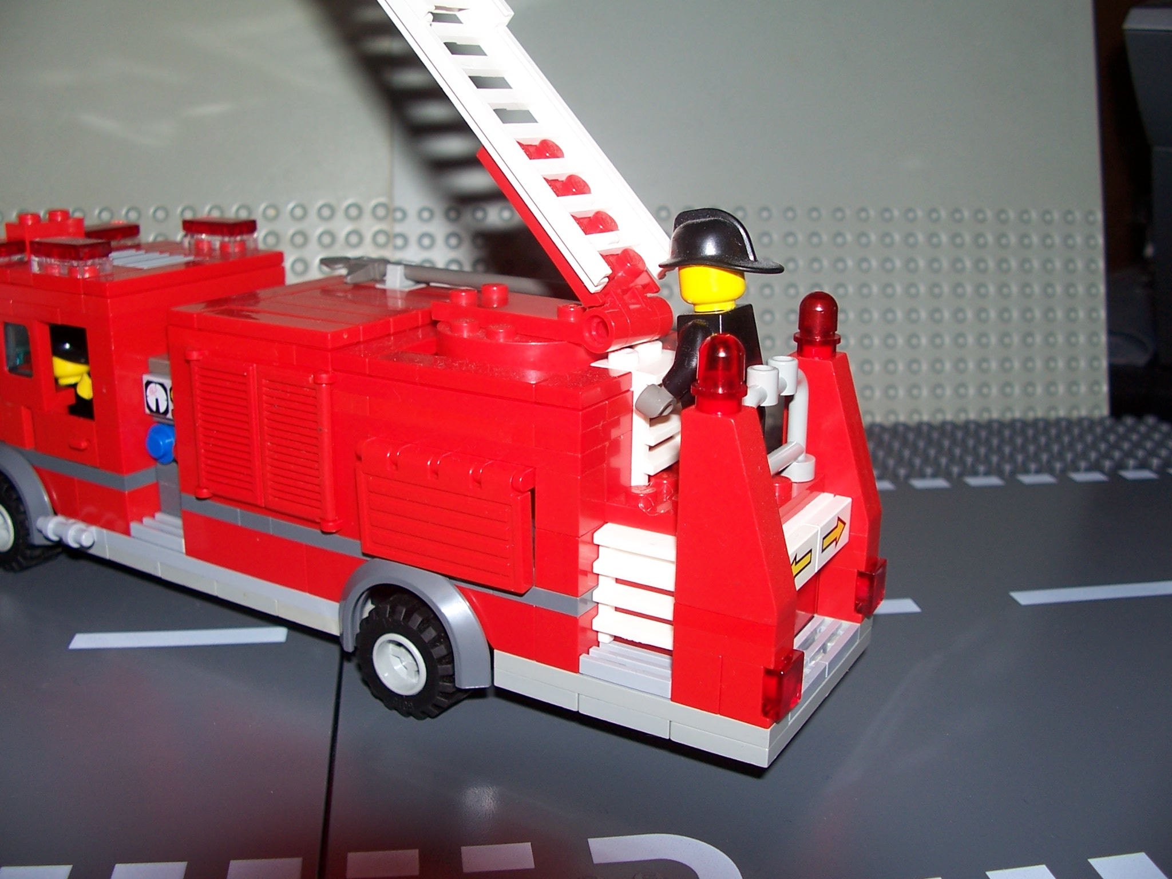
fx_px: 1185
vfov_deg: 40.7
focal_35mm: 35
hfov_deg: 52.6
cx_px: 586
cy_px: 440
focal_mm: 6
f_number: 2.8
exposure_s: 1/60
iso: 80
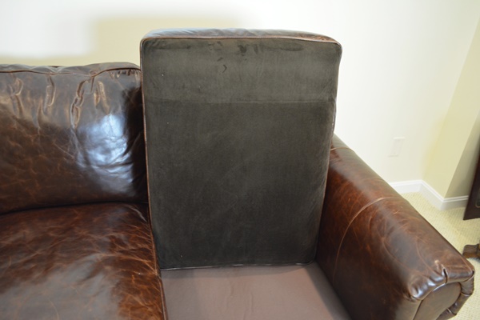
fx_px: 400
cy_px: 160
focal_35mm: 30
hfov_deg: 61.9
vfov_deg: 43.6
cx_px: 240
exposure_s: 1/30
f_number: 3.8
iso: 1400
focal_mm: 20
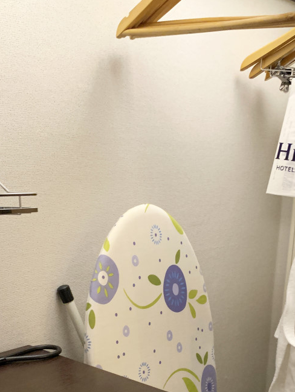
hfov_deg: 30.3
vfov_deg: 37.9
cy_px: 325
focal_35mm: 48
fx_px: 545
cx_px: 144
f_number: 1.8
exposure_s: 1/30
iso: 500
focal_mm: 4.25
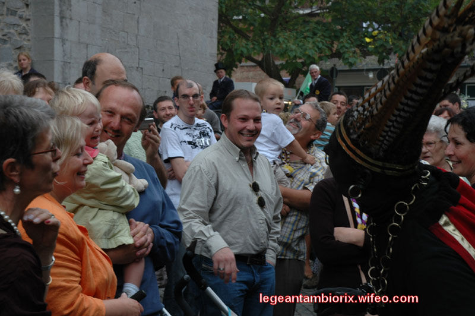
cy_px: 158
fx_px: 870
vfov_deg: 20.6
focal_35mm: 66
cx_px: 238
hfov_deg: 30.5
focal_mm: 44
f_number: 6.3
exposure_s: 1/125
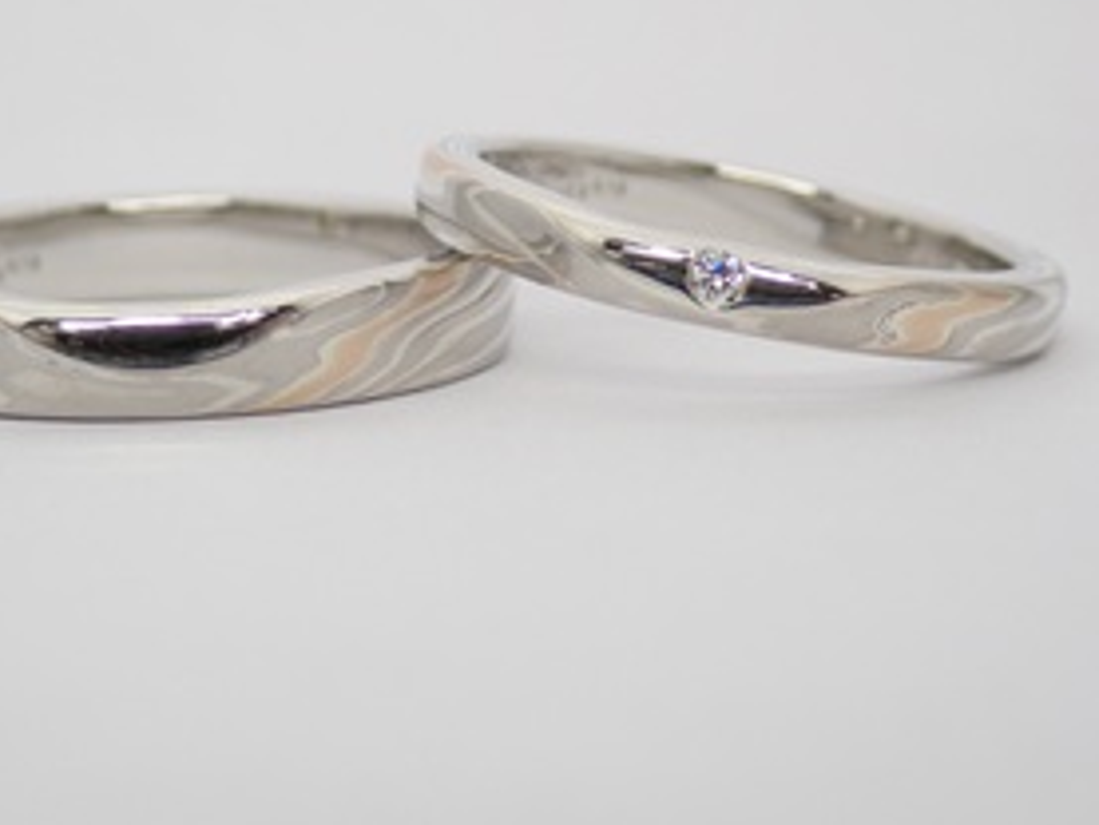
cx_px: 440
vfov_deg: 11.9
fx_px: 3970
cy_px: 288
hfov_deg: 15.7
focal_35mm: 125
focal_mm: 13.65
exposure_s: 1/125
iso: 200
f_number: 4.1
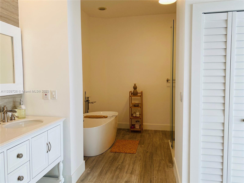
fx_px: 183
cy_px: 92
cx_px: 122
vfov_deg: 53.1
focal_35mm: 26
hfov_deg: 67.3
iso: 100
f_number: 1.8
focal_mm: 4.25
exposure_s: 1/120
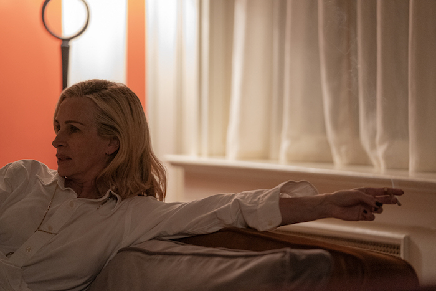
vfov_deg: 9.8
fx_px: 1696
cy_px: 146
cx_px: 218
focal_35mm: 140
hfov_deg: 14.7
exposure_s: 1/100
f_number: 2.8
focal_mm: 140
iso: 6400
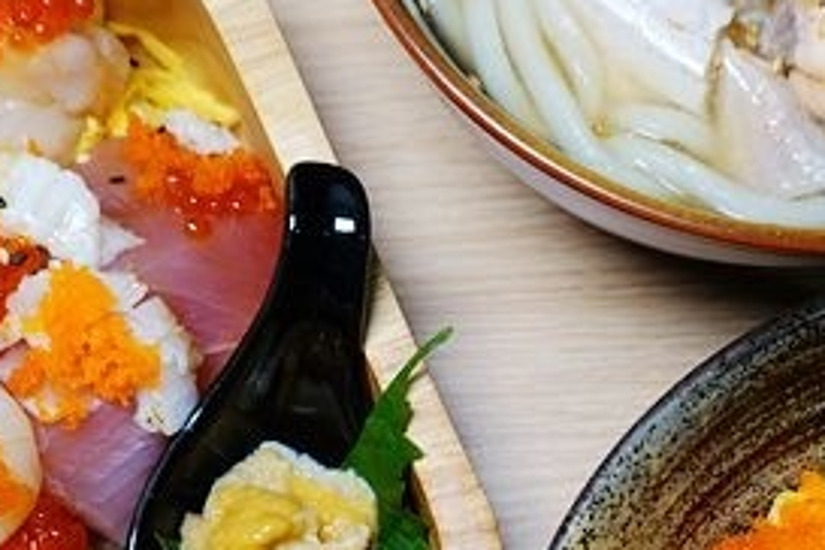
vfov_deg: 20.9
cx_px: 453
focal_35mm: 62
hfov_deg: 32.4
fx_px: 1421
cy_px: 600
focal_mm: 9.54
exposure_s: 1/50
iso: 125
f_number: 3.2
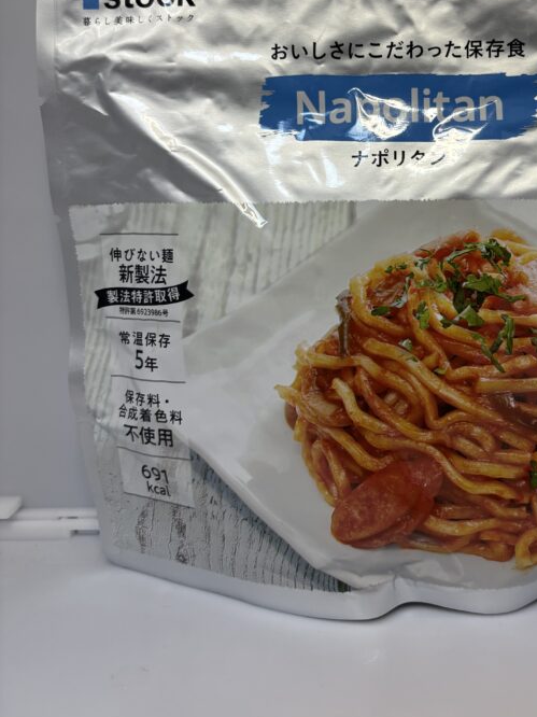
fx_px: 828
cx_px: 412
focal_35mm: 40
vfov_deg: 45.8
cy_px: 216
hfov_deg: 35.0
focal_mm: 5.96
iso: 50
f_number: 1.6
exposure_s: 1/121
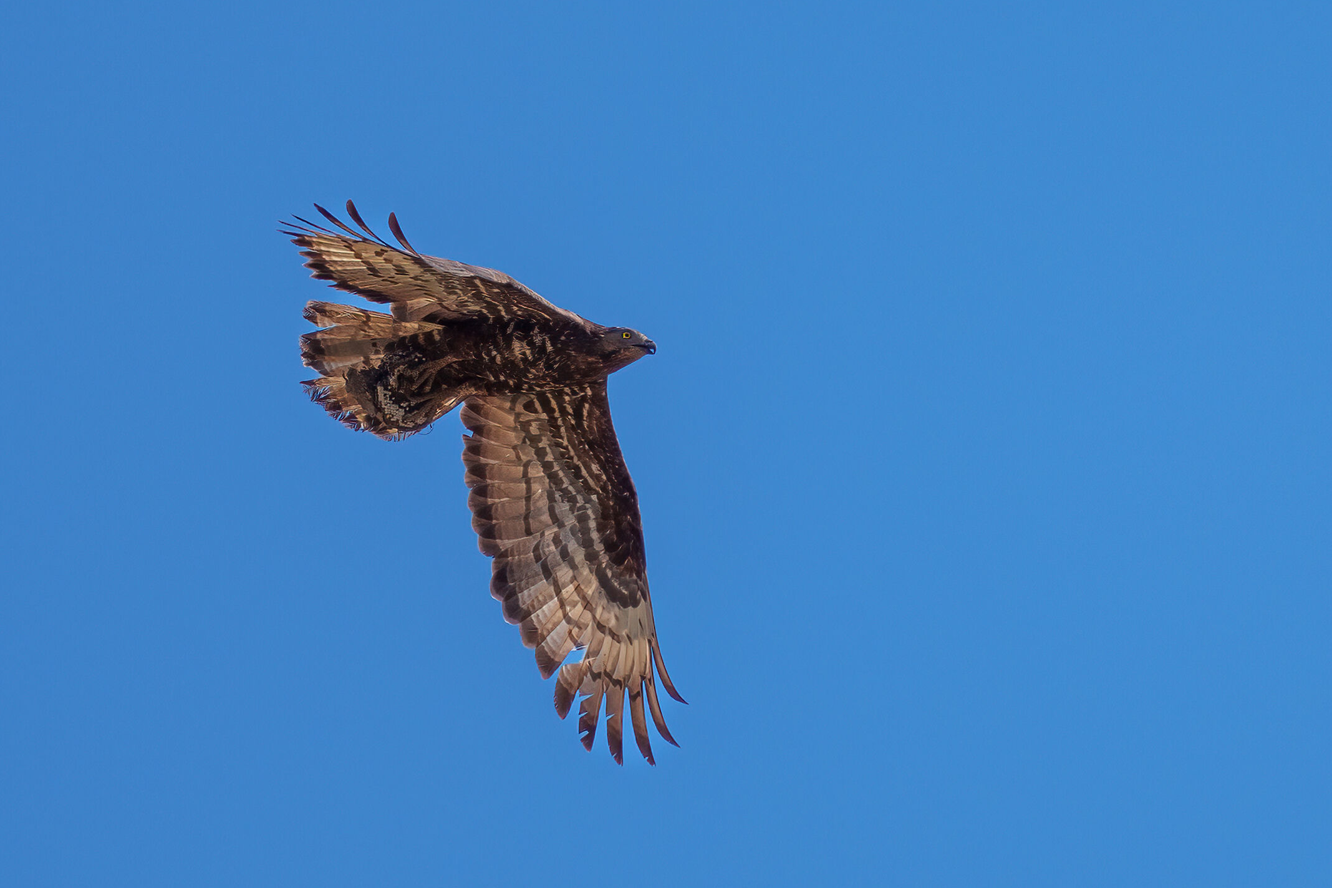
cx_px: 643
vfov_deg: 1.5
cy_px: 495
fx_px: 34925
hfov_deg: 2.2
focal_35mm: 944
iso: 100
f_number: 4
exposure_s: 1/2500
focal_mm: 560
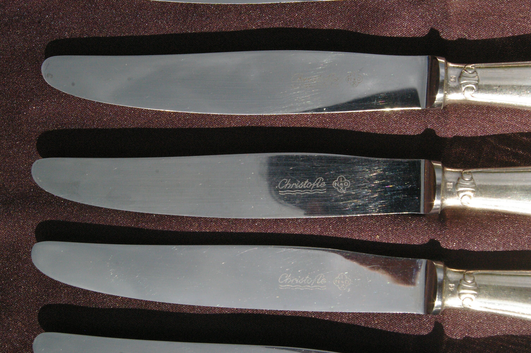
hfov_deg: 49.6
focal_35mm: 39
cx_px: 266
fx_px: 575
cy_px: 176
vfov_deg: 34.1
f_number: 11
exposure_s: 1/1000
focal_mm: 26
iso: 1600
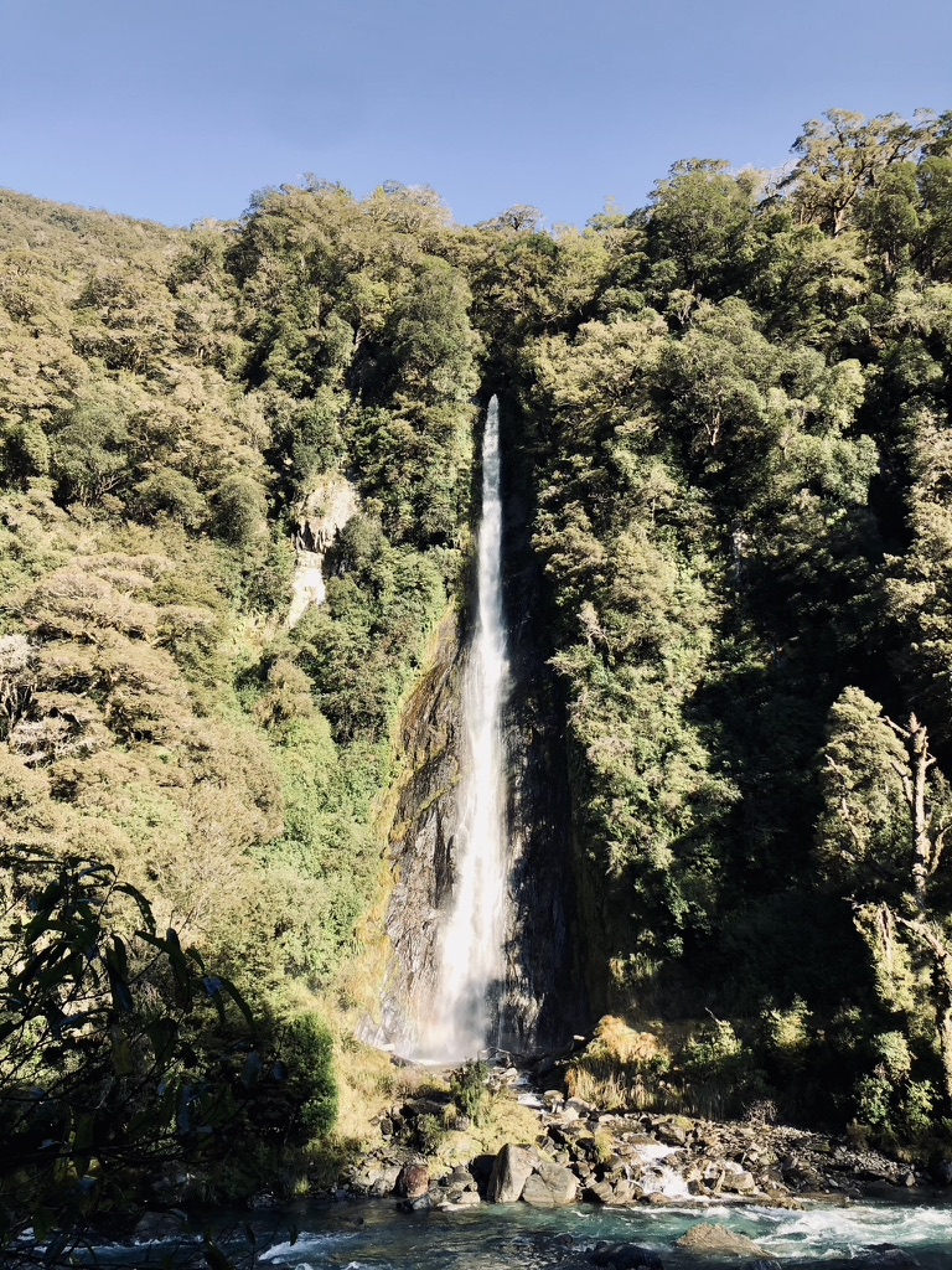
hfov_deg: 49.7
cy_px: 635
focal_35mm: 28
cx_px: 476
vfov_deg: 63.4
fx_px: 1027
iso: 20
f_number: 1.8
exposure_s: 1/432
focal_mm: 3.99
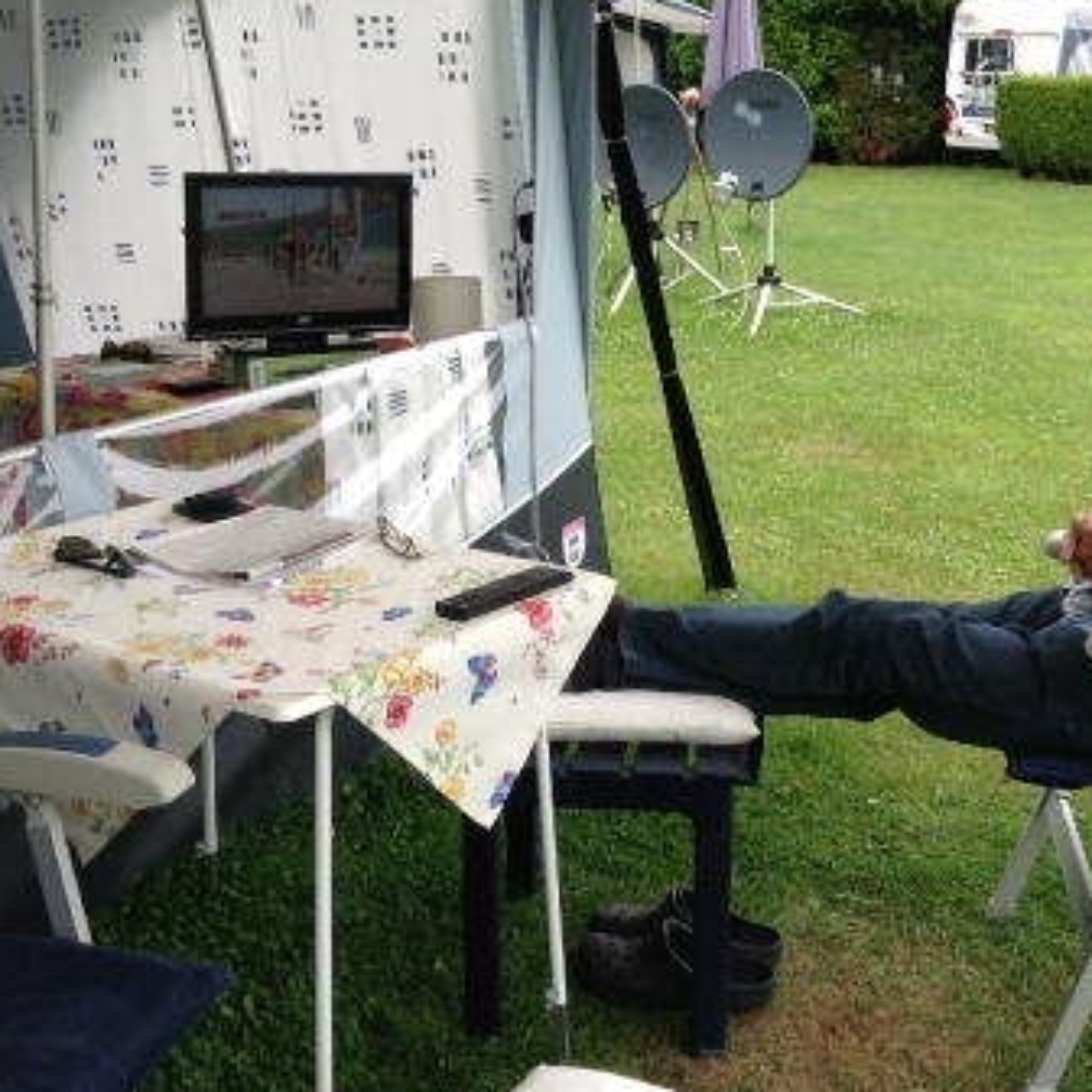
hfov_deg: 32.7
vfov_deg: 32.6
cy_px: 400
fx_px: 1856
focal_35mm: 52
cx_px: 653
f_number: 2.4
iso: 32
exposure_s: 1/153
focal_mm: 3.3
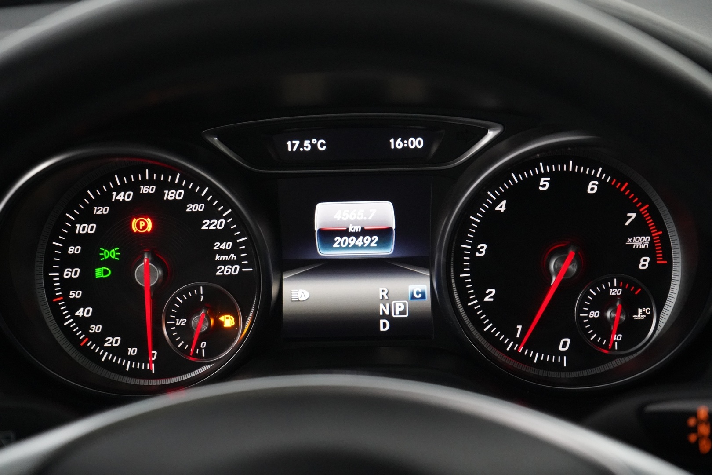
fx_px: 1384
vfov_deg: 19.5
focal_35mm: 70
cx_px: 356
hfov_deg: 28.8
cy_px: 238
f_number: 5.6
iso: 12800
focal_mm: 70
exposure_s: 1/80
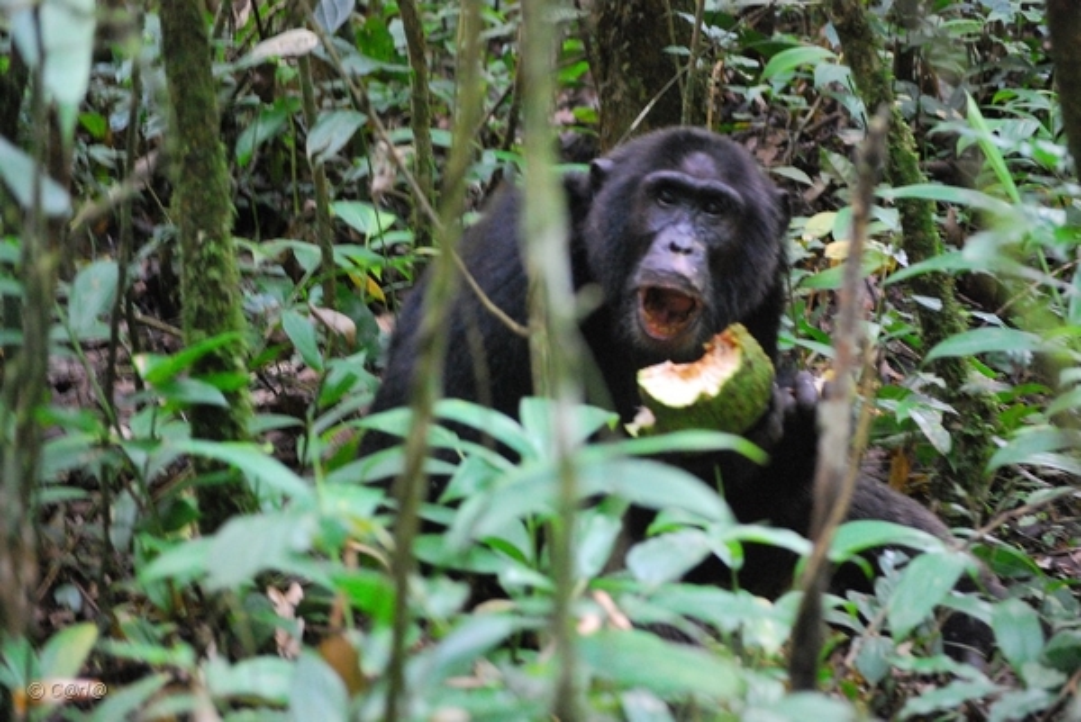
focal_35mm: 120
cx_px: 540
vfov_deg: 11.4
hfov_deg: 17.0
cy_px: 361
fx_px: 3606
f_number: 4.5
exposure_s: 1/20
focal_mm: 80
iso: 1600
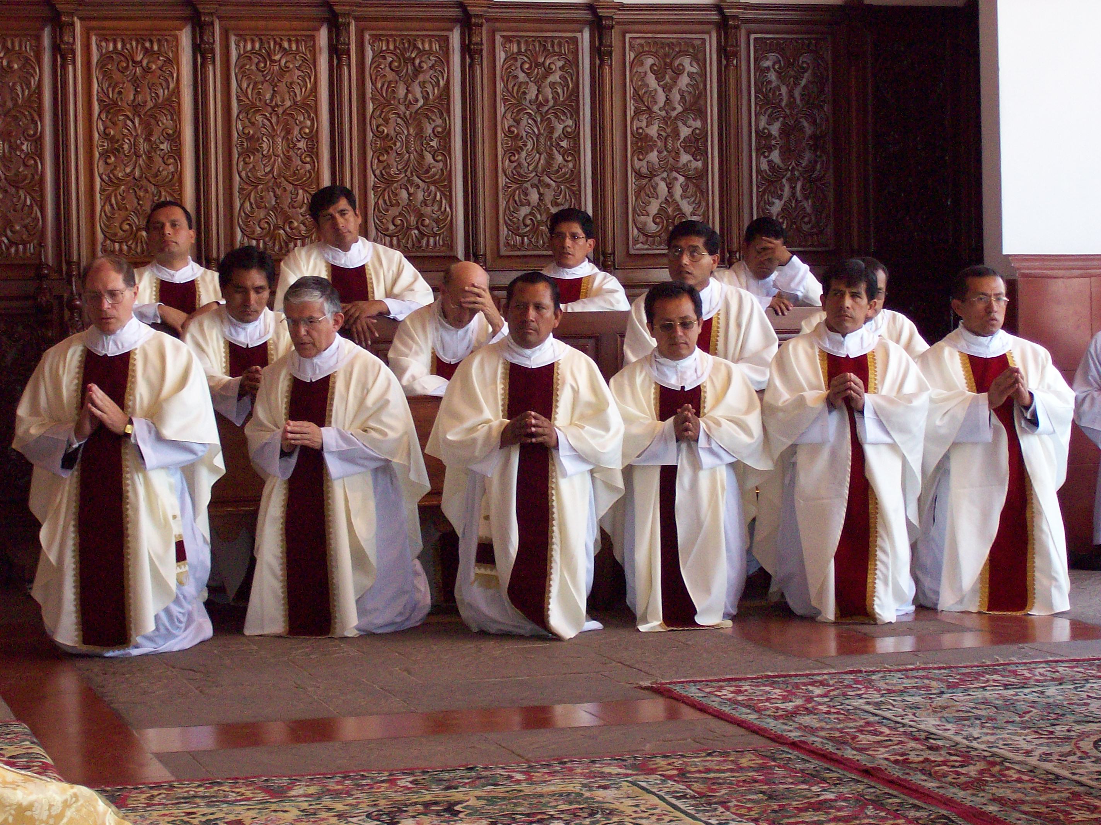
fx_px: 2766
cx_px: 550
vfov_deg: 17.0
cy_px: 412
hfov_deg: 22.5
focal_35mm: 87
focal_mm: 14.3
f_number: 4.3
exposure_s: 1/109
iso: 140
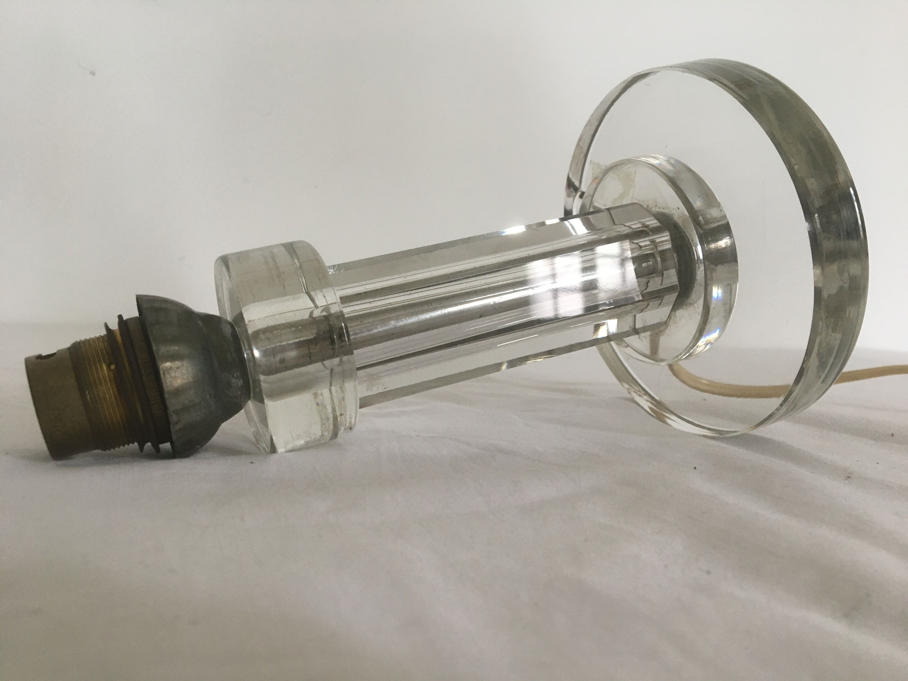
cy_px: 340
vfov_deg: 48.2
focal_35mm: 29
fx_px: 761
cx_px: 454
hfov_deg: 61.7
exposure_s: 1/33
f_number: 2.2
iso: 125
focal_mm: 4.15
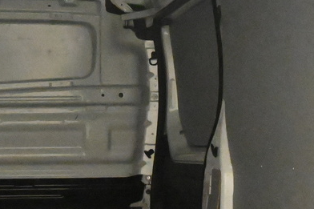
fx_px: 1108
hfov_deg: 15.7
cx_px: -26
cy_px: 220
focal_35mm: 127
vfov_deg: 10.7
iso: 12800
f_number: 11
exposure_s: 1/30
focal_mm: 20.5
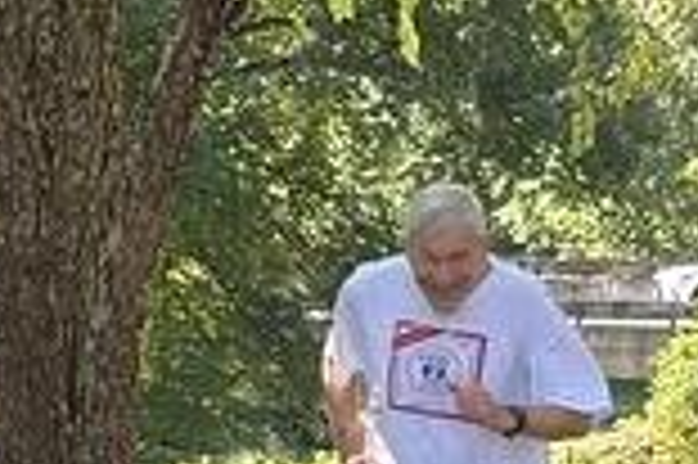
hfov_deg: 9.2
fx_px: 4319
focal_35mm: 223
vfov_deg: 6.1
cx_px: 293
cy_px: 500
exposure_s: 1/205
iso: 32
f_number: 1.6
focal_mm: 5.96
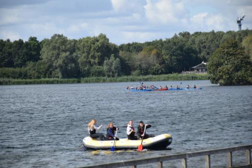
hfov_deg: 9.8
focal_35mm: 210
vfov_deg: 6.6
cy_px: 84
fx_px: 1471
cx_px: 126
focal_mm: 140
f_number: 6.3
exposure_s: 1/640
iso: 200
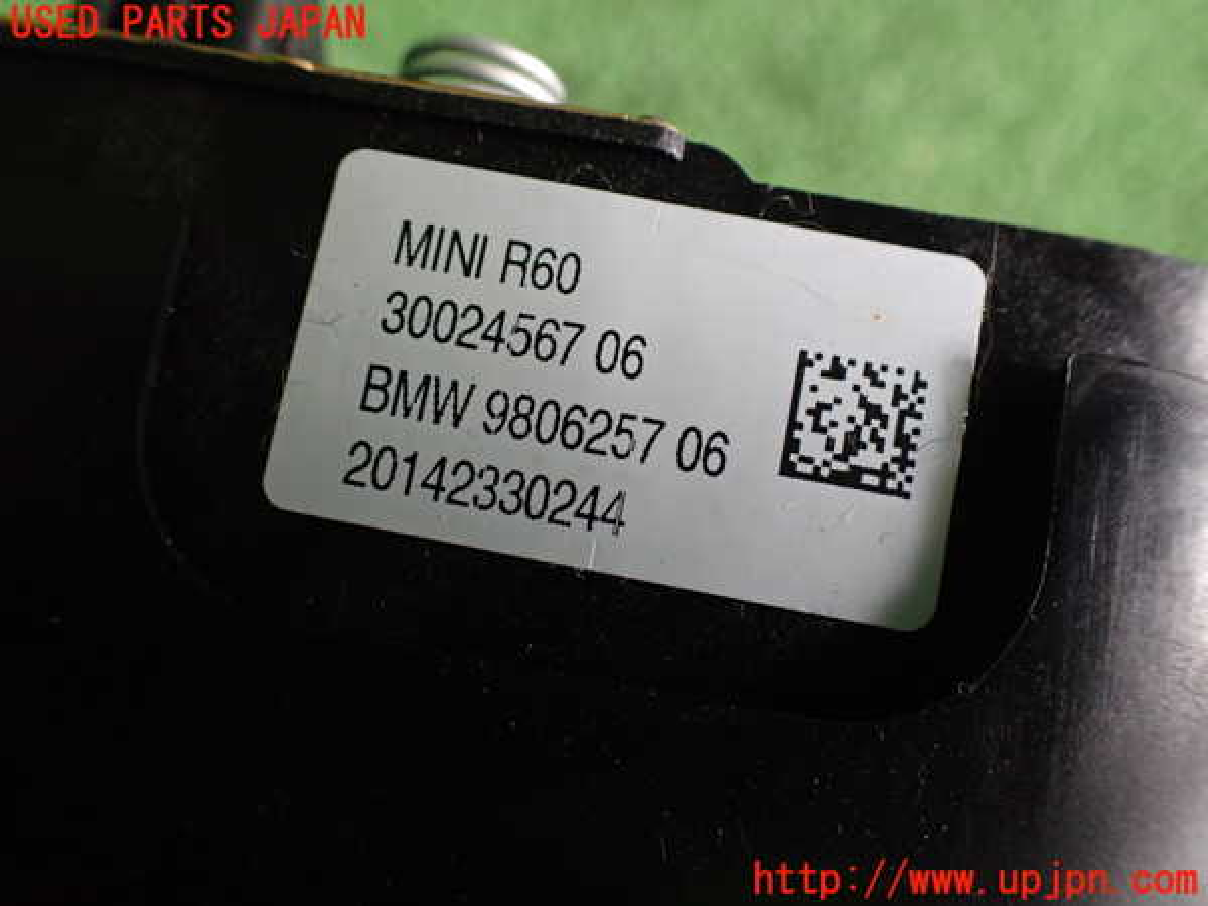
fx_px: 1047
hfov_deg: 60.0
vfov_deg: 46.8
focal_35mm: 30
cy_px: 453
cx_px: 604
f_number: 2.3
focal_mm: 5.4
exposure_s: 1/125
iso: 400
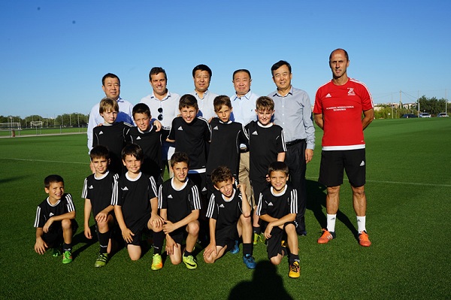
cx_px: 226
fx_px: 451
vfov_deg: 36.8
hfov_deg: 53.2
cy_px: 150
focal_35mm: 36
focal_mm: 36
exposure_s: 1/200
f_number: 11
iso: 100
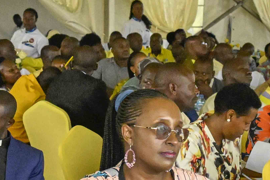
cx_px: 68
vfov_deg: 6.7
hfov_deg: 10.1
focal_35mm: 203
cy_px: 265
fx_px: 1523
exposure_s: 1/1600
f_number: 6.3
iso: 9000
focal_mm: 40
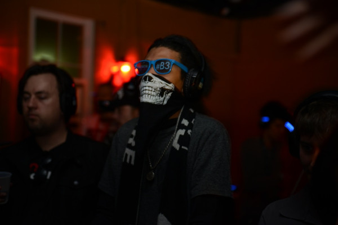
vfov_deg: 21.9
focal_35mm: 62
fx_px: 582
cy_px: 112
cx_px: 169
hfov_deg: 32.4
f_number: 2.8
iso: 800
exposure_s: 1/30
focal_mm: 62
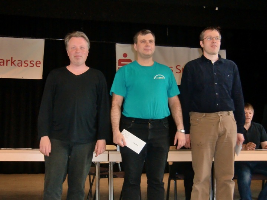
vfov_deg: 30.9
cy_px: 100
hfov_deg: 40.4
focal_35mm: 47
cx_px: 134
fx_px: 363
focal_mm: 8.4
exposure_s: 1/60
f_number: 4
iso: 400
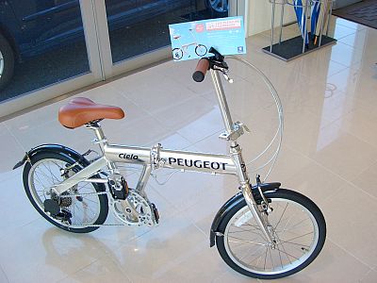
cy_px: 142
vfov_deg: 40.7
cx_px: 188
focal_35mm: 35
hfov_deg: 52.6
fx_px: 381
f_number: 2.6
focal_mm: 5.8
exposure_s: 1/100
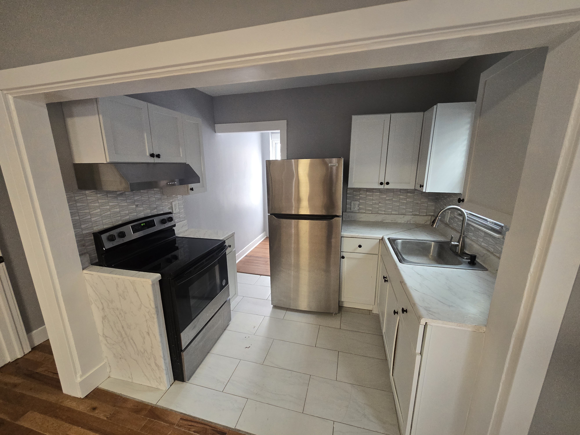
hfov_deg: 106.2
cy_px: 218
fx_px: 218
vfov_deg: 89.9
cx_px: 290
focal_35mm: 13
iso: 320
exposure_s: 1/60
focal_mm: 2.2
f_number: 2.2
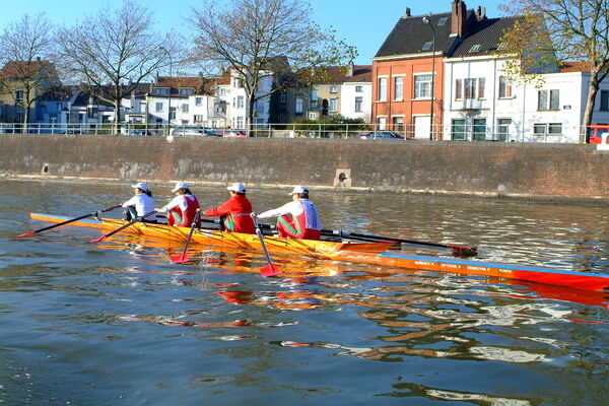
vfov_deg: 31.9
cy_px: 203
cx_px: 304
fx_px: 710
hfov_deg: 46.4
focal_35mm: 42
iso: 400
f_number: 9.5
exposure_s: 1/350
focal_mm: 28
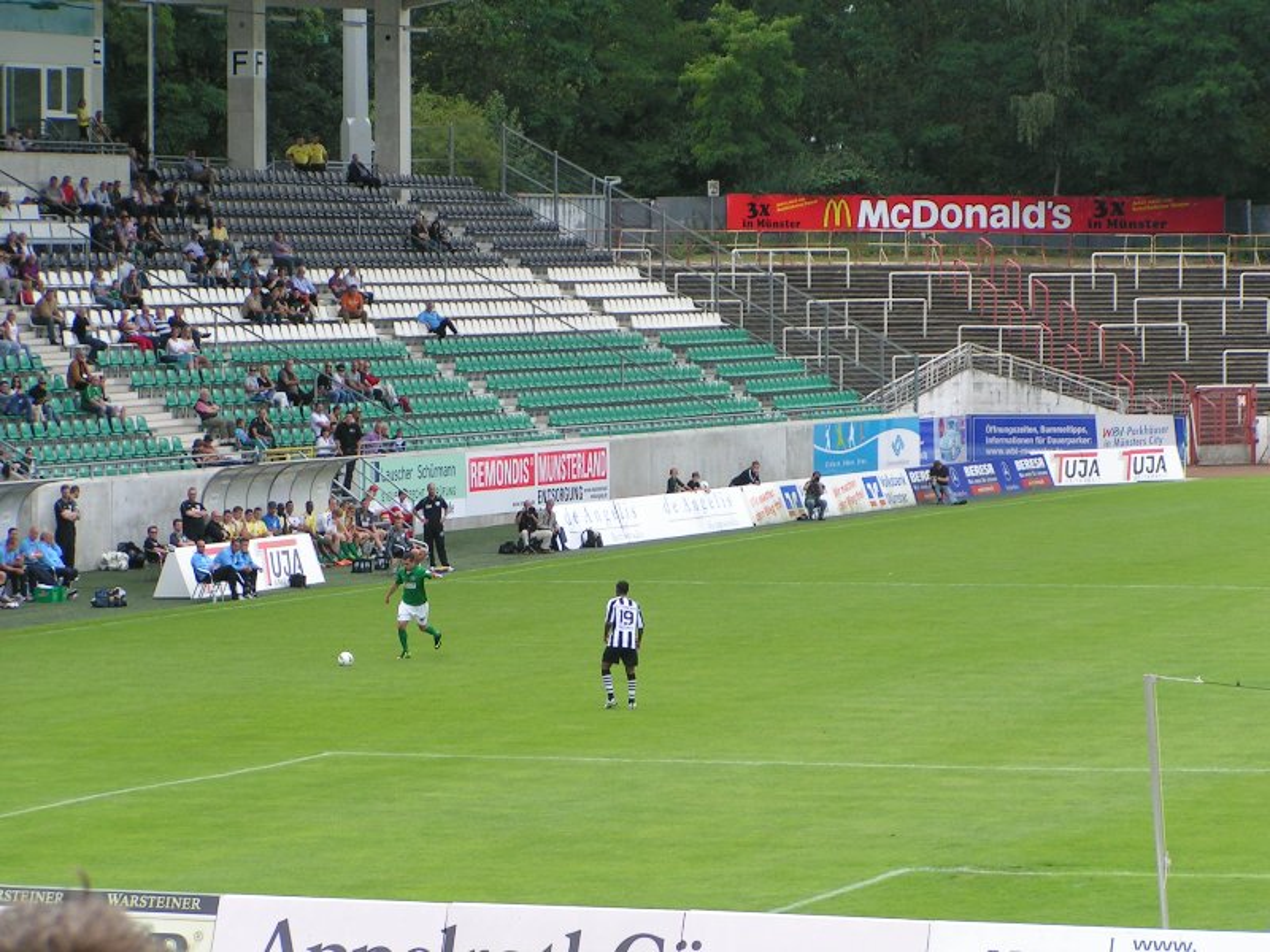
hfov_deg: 13.2
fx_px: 5503
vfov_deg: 9.9
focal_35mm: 150
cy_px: 476
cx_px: 635
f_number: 5
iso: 50
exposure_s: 1/320
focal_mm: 22.9
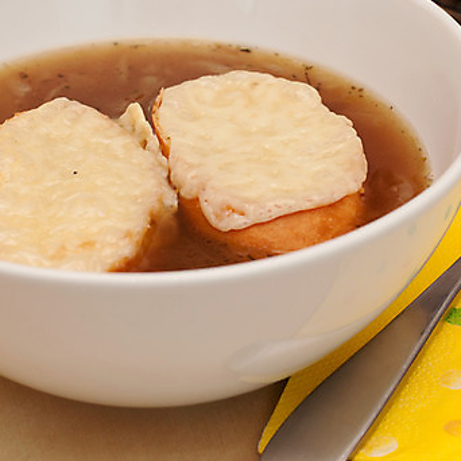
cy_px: 226
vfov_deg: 15.6
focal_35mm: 112
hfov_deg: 15.6
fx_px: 1688
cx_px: 233
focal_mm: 50
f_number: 8
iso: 200
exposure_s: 1/1.67
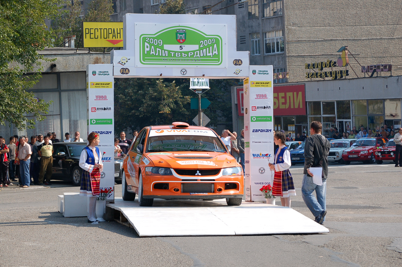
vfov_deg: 12.7
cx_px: 201
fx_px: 1205
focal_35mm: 108
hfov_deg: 18.9
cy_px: 134
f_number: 10
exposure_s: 1/250
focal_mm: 72
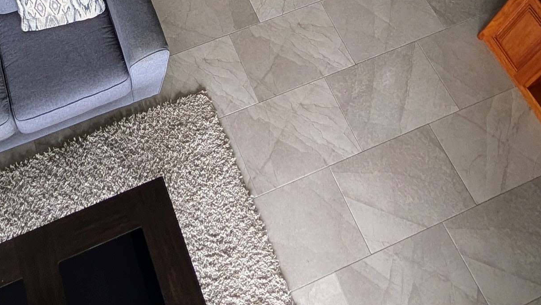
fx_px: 631
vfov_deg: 20.7
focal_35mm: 44
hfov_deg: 45.2
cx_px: 152
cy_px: -212
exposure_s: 1/44.6
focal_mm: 2.02
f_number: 1.7
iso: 43
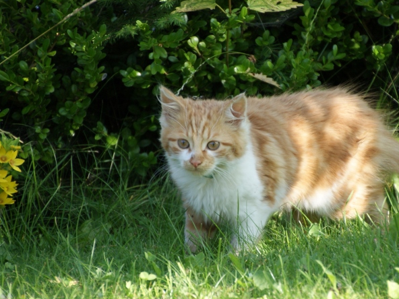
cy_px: 161
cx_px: 237
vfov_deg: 2.7
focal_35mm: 546
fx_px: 6293
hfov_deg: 3.6
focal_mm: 280
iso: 400
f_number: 6.3
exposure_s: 1/200
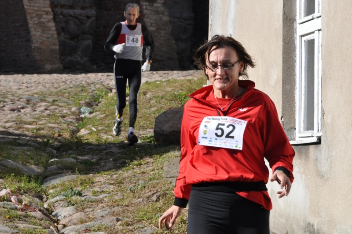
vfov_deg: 10.7
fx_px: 1245
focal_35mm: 128
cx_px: 176
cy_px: 117
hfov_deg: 16.1
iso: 800
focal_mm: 85
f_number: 9
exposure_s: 1/1250
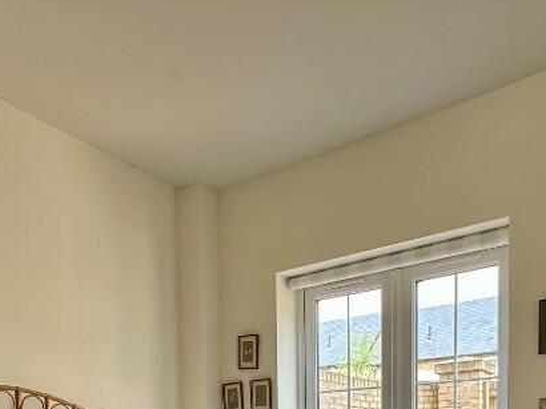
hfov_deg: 52.3
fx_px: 552
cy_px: 482
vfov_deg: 33.6
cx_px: 324
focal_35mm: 35
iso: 40
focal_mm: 2.22
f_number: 2.2
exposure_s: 1/103
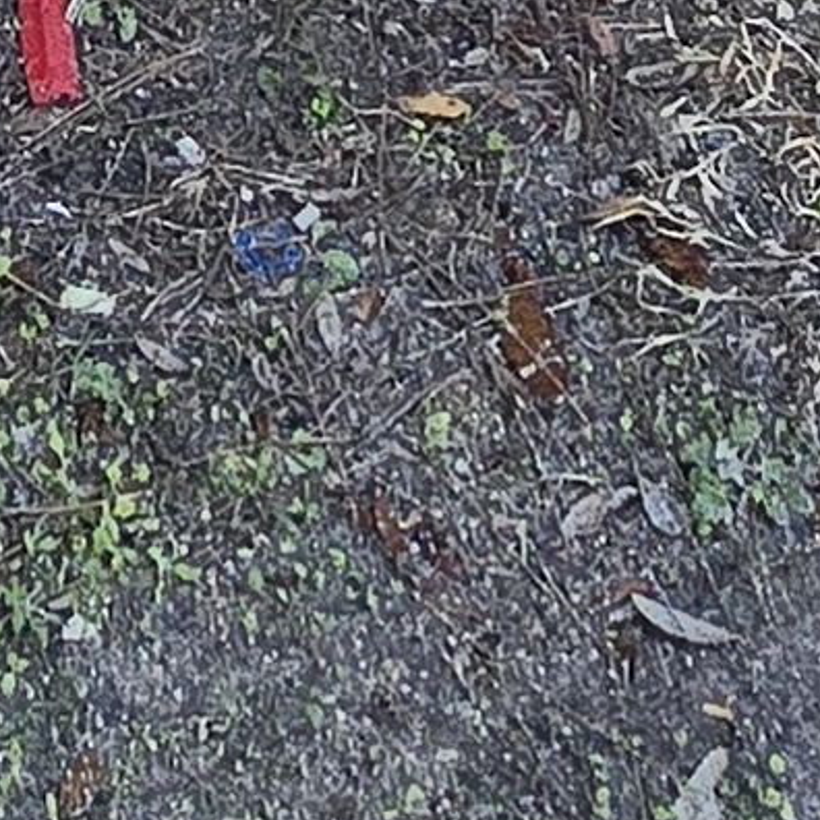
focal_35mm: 116
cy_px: -1980
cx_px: -106
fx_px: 3109
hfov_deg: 14.6
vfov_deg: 9.5
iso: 160
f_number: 2.2
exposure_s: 1/359
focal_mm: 2.2
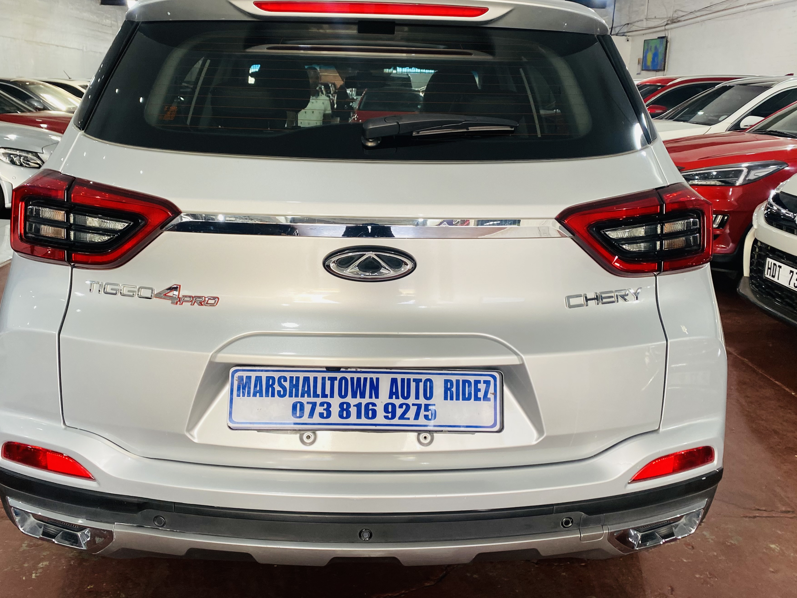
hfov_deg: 59.9
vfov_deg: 46.7
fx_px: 691
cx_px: 386
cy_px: 271
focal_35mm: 30
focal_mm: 4.25
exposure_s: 1/100
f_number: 1.8
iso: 80
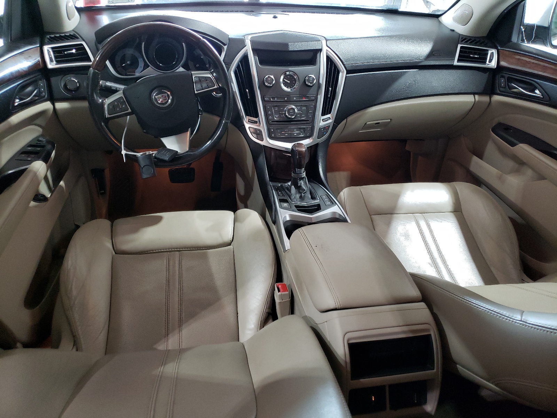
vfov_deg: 53.1
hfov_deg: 67.3
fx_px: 418
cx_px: 278
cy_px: 209
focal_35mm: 26
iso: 188
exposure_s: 1/60.2
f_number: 1.5
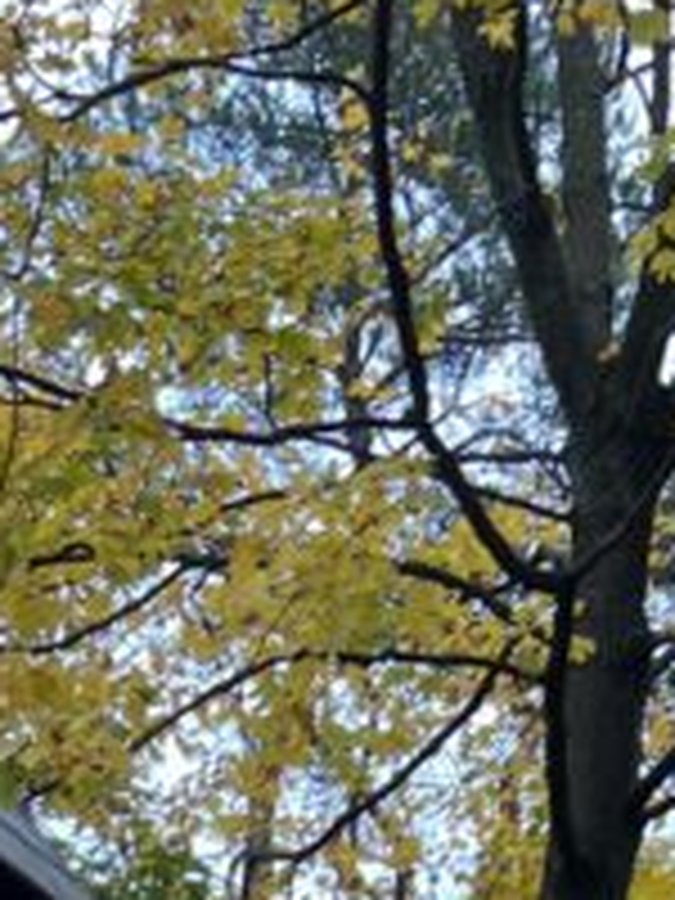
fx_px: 3458
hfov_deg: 11.1
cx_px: 126
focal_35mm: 133
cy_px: 2250
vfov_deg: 11.7
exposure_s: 1/135
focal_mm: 5.7
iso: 32
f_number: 1.5
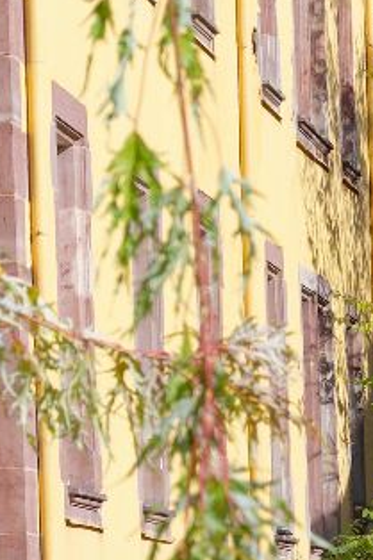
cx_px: 730
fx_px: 4263
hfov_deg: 4.9
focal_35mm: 274
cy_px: 760
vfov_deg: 7.4
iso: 800
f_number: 7.1
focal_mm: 42
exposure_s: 1/2000
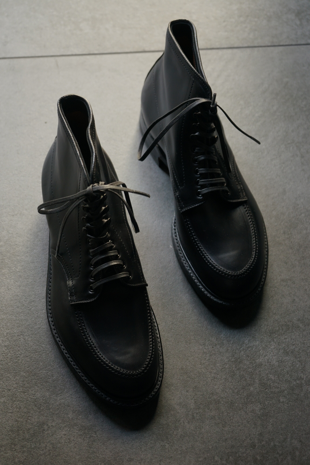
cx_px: 155
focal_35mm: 53
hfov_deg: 25.6
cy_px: 232
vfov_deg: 37.5
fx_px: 683
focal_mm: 53
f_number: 5.6
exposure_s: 1/50
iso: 400
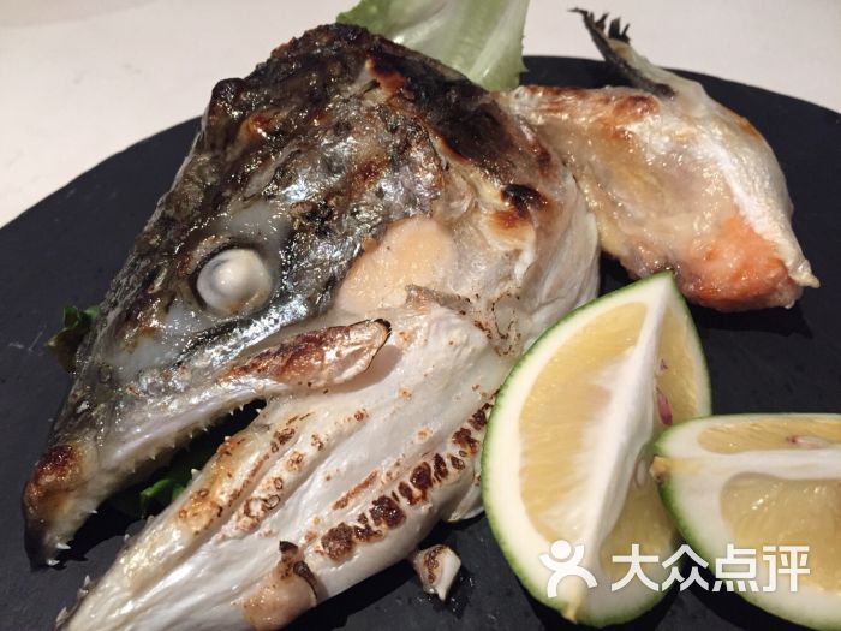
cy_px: 316
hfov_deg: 61.7
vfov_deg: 48.2
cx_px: 420
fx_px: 705
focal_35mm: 29
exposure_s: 1/30
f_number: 2.2
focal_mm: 4.15
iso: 160
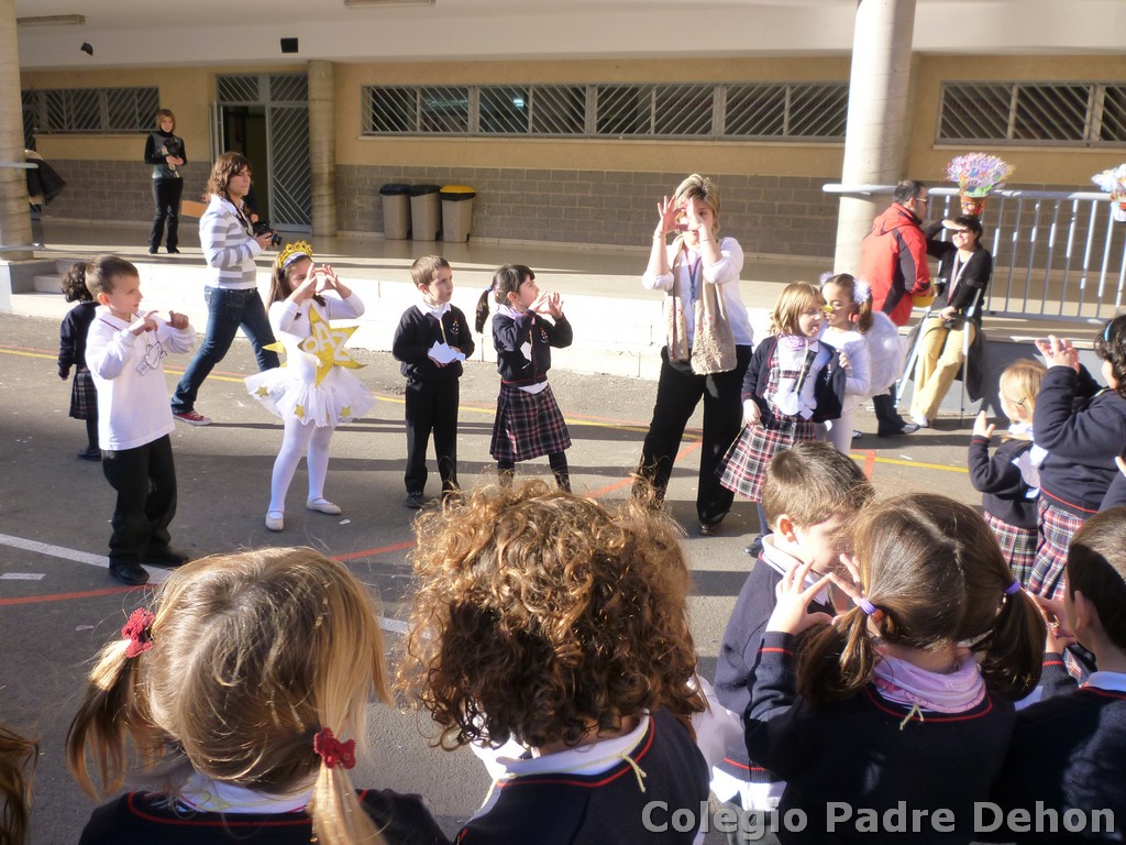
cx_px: 563
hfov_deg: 61.7
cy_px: 422
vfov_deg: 48.2
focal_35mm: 29
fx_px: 943
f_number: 3.3
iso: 125
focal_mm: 5.2
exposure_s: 1/250
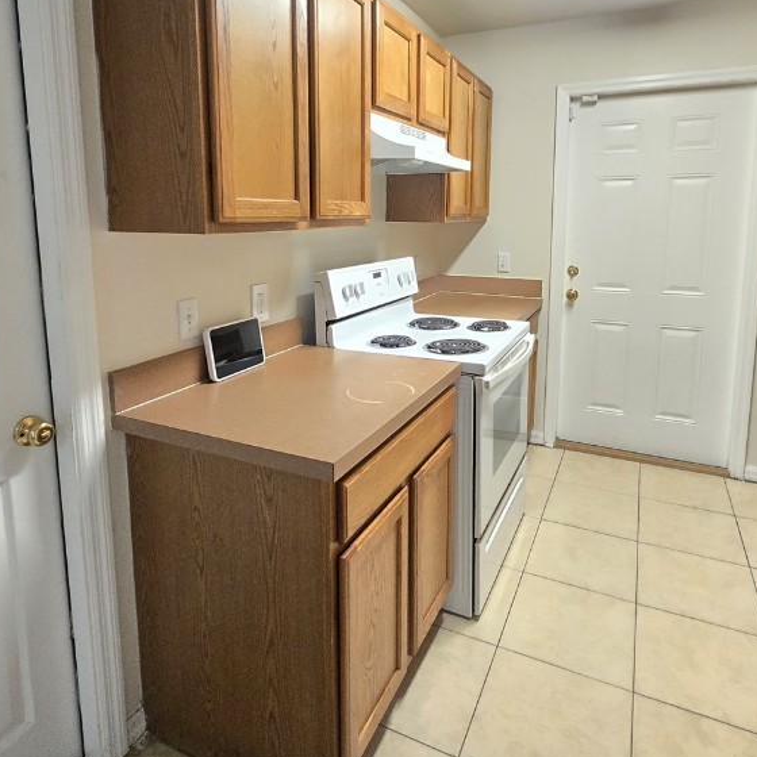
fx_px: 520
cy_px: 289
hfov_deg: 72.1
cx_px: 396
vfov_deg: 71.1
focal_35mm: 21
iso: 400
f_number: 2.2
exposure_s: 1/60
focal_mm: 1.7
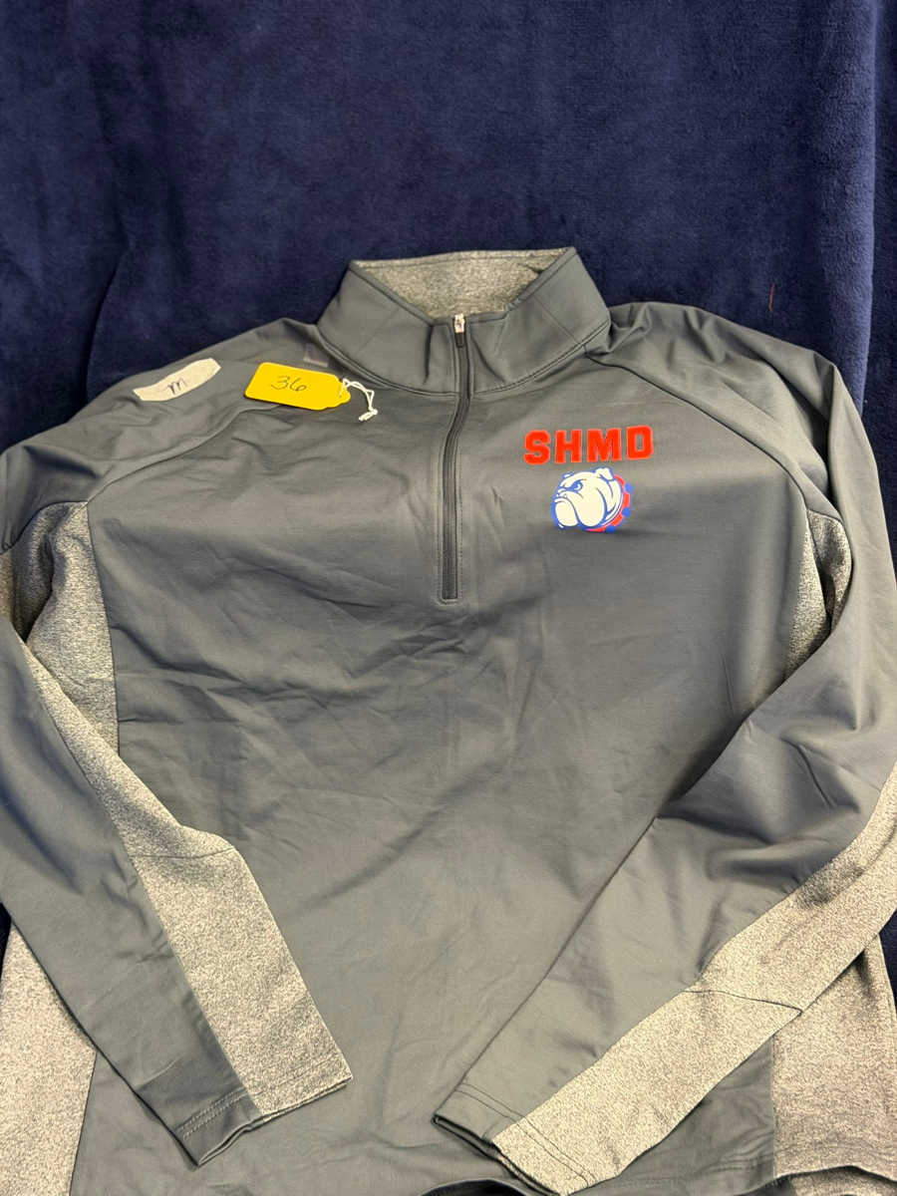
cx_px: 448
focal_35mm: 48
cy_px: 598
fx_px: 1658
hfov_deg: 30.3
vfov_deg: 39.7
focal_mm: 6.76
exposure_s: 1/30
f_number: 1.78
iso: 640
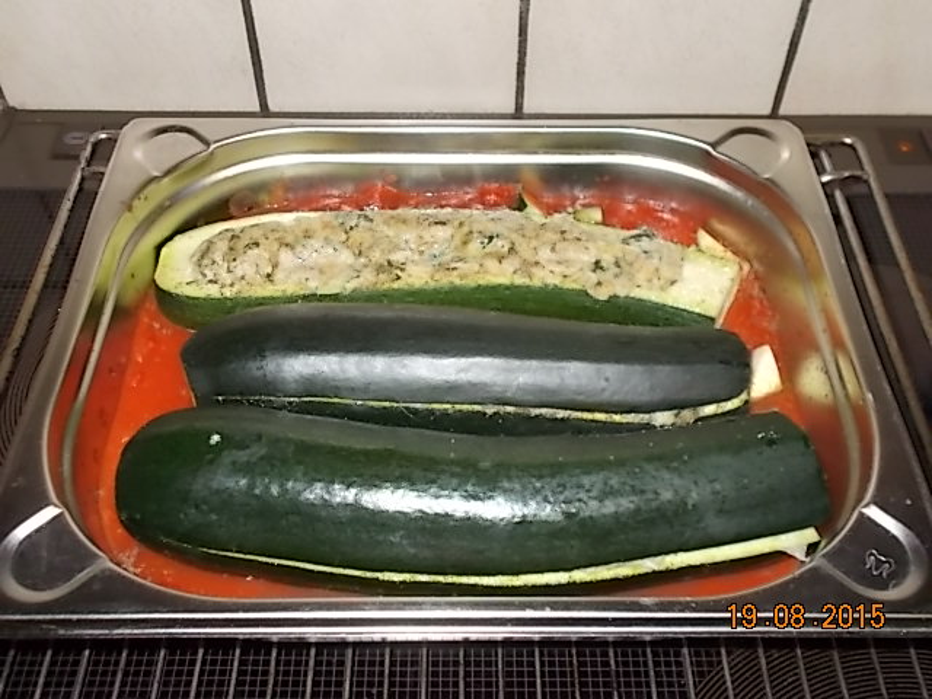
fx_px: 1050
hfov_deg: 47.9
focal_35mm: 39
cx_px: 466
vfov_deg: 36.8
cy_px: 350
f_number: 3.9
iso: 200
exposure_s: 1/30
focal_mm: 6.9
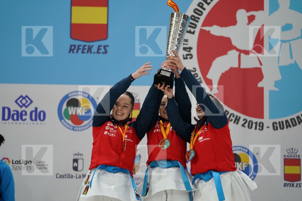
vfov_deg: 10.7
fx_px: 1074
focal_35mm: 128
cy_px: 100
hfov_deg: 16.0
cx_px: 151
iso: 800
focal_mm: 128
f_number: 2.8
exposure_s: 1/250
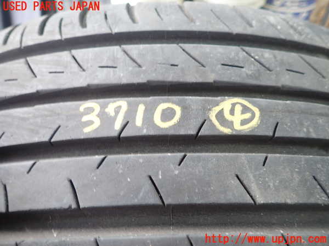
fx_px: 238
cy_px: 123
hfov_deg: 69.4
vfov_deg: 54.9
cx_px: 164
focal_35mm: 25
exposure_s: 1/30
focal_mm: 4.5
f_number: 2
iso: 200
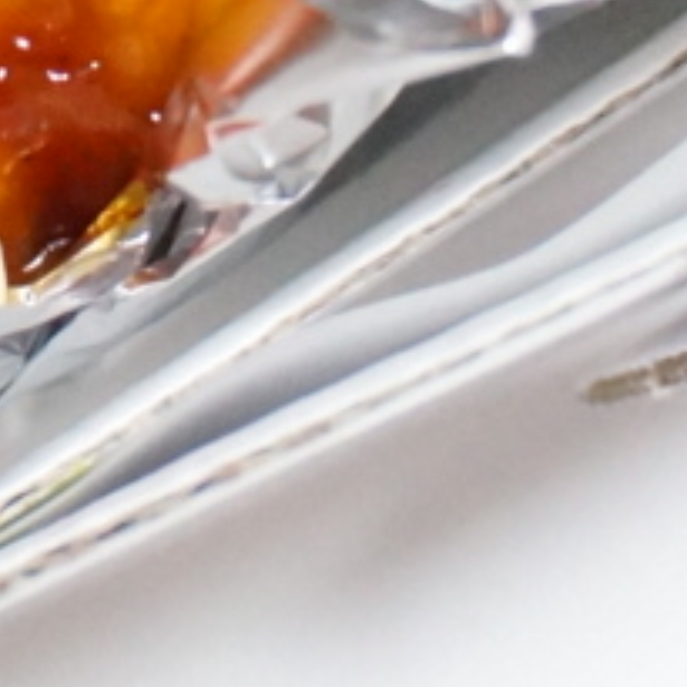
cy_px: -1039
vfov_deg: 5.1
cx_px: -952
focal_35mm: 332
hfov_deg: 5.1
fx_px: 7463
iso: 3200
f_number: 5
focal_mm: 33
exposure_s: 1/50
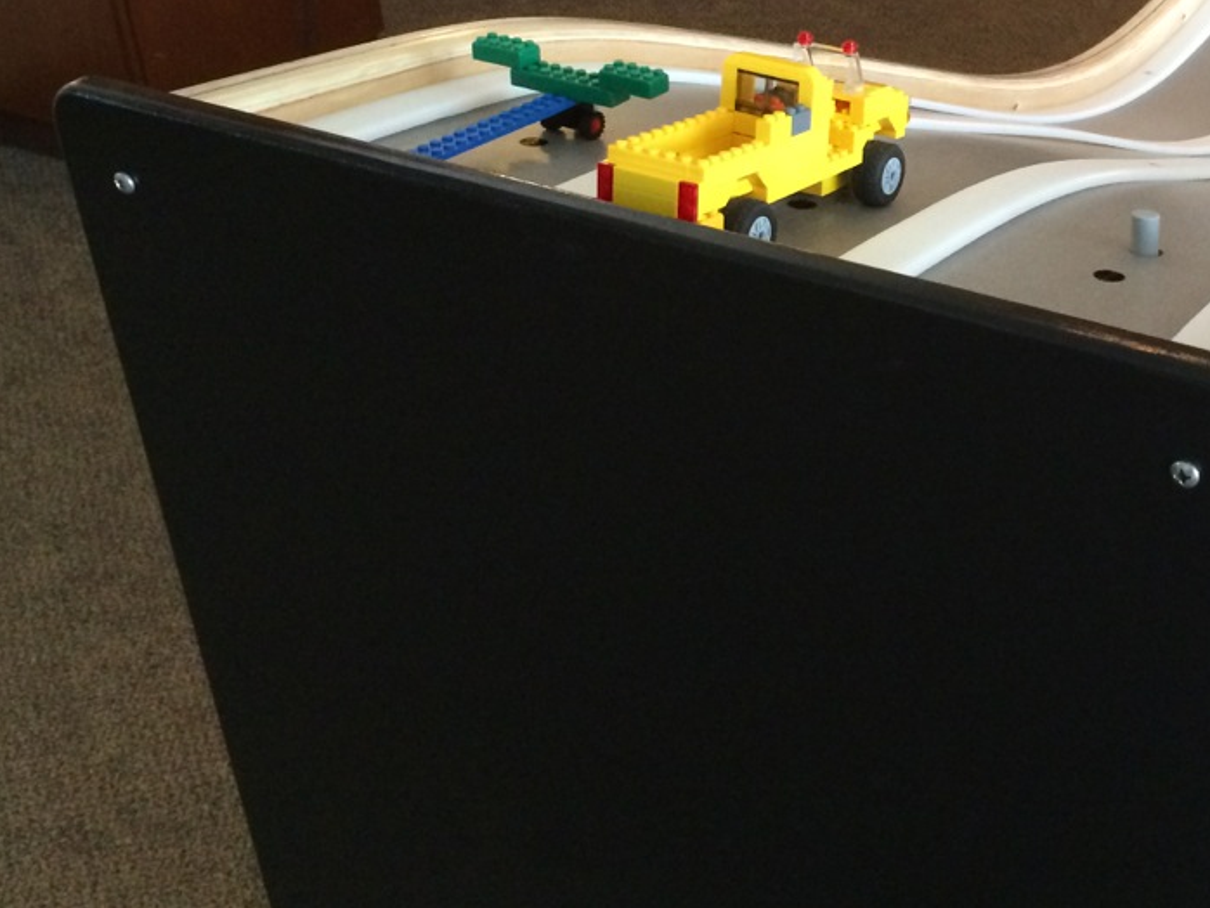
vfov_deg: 26.1
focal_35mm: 55
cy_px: 191
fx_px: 1923
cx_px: 992
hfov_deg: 33.8
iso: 320
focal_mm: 4.12
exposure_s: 1/30
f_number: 2.2
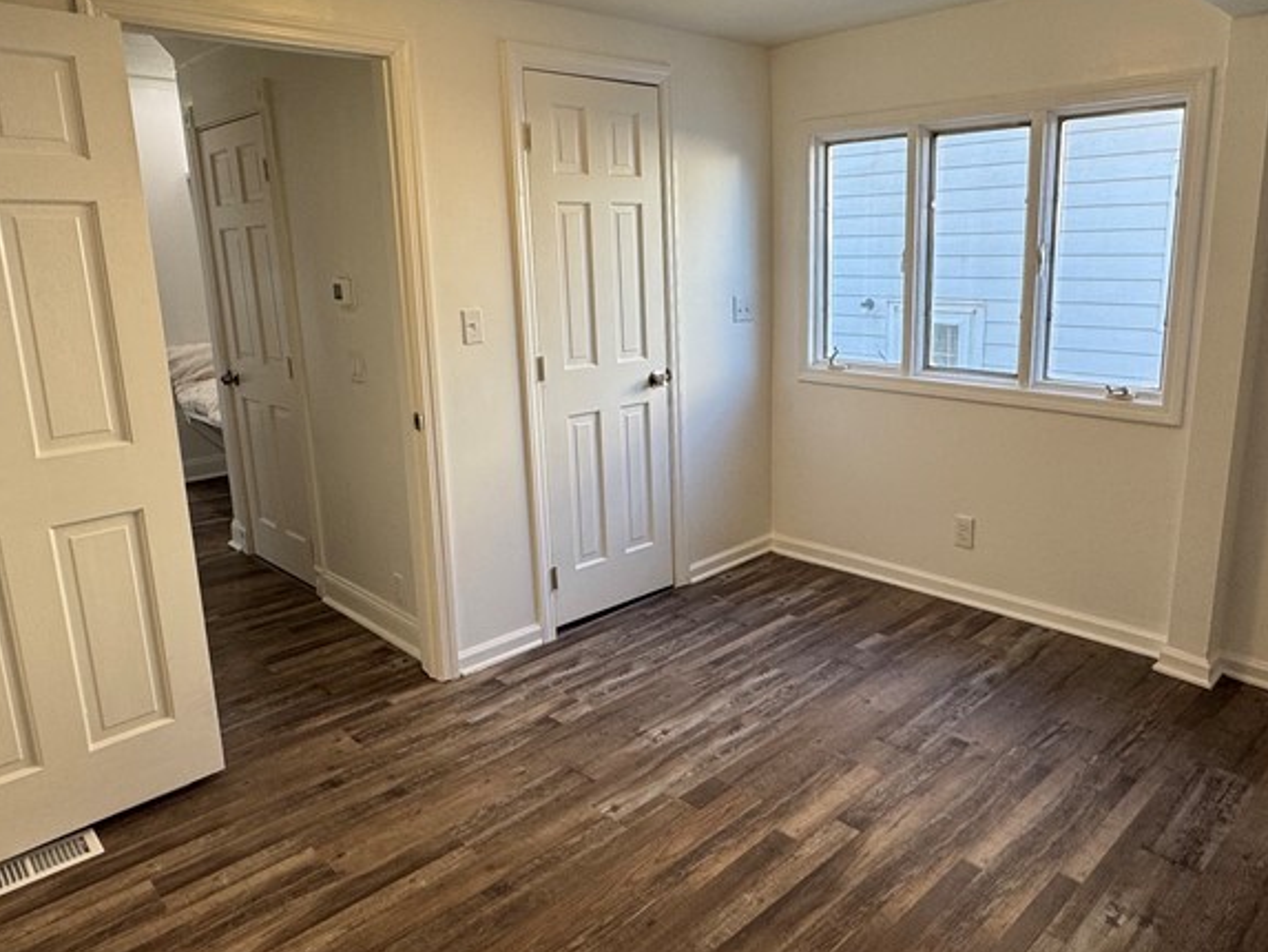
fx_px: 916
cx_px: 706
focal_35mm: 25
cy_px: 430
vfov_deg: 54.8
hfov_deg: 69.2
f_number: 2.2
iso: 100
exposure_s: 1/120
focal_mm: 2.22
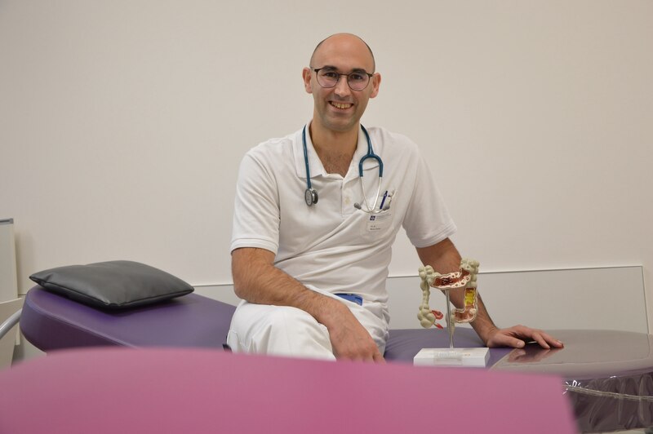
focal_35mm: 39
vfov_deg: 34.2
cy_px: 217
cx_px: 326
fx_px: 707
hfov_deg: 49.6
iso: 320
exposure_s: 1/40
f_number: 4
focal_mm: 26
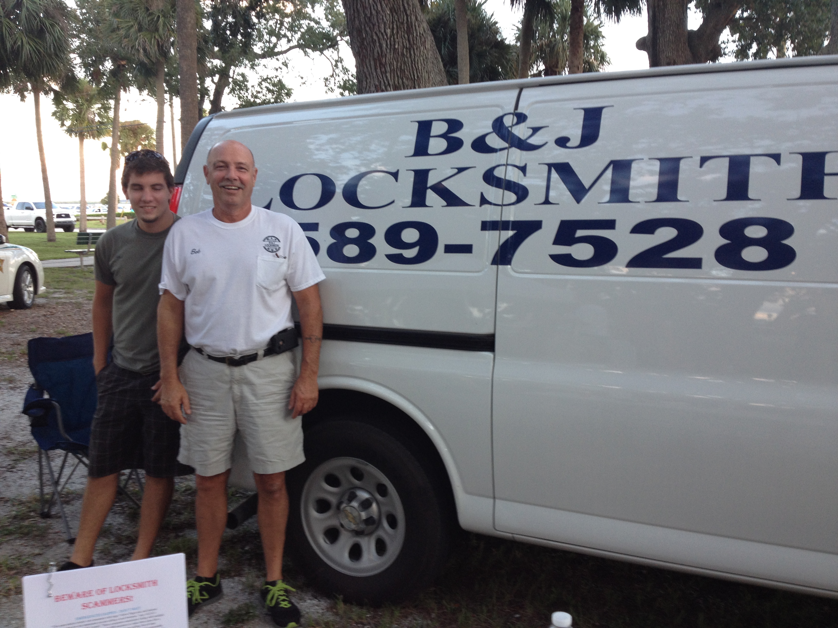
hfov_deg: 52.6
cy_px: 314
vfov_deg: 40.7
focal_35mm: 35
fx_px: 847
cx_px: 419
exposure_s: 1/40
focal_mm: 4.28
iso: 64
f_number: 2.4
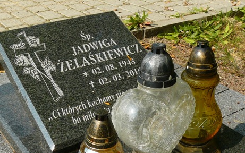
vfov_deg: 24.4
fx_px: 354
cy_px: 88
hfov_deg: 38.0
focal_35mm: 53
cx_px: 93
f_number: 5.6
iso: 100
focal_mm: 6
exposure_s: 1/320
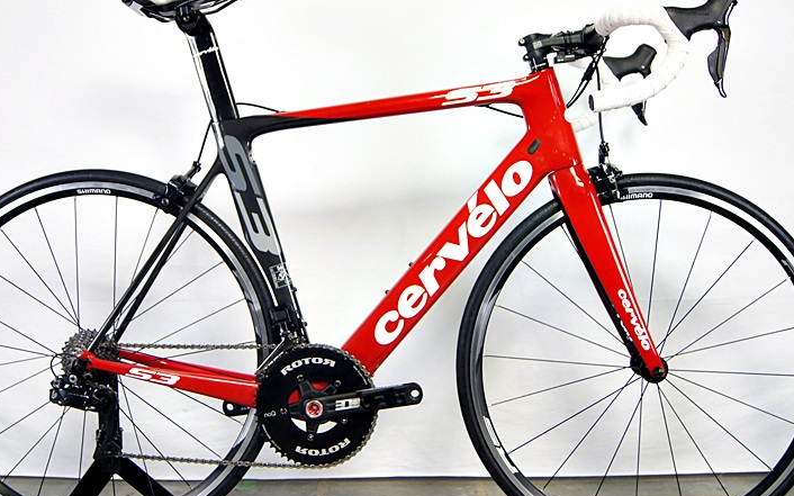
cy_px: 228
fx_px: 844
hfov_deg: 50.4
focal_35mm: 39
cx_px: 373
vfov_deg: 32.7
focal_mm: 20
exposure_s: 1/50
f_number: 4
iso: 250
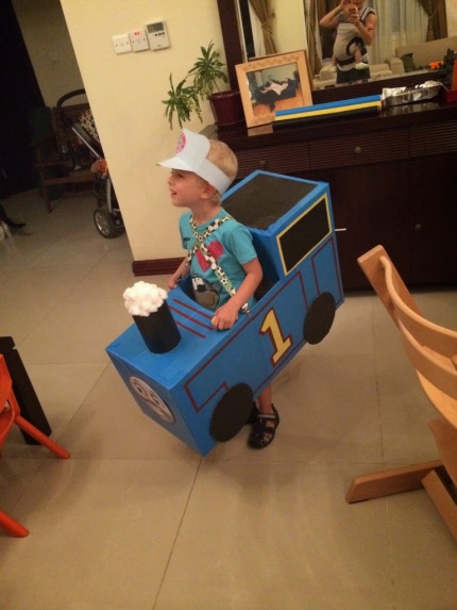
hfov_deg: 46.8
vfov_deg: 60.0
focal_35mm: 30
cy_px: 305
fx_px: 528
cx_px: 228
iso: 500
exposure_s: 1/17
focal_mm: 4.12
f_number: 2.2
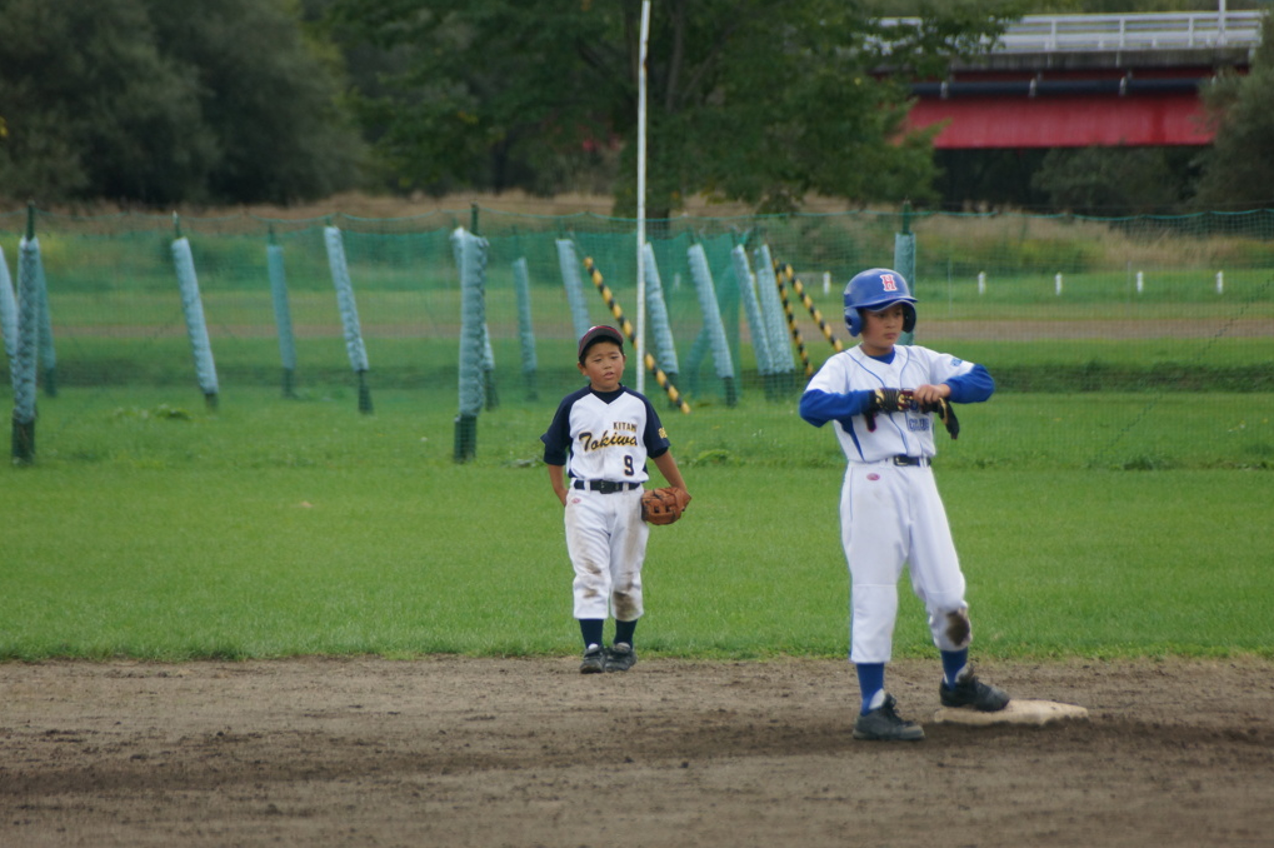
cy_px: 424
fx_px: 13333
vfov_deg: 3.6
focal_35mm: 377
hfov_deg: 5.5
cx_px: 638
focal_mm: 250
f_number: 6.3
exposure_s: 1/1000
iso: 500
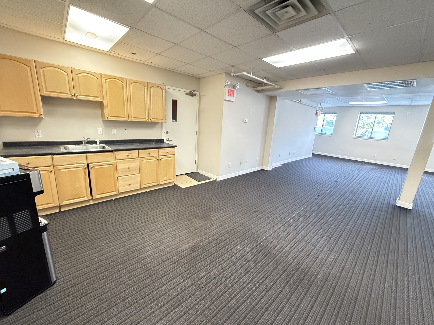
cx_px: 217
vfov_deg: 85.7
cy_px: 162
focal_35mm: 14
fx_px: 176
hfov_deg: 102.1
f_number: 2.2
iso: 800
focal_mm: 2.22
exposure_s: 1/60
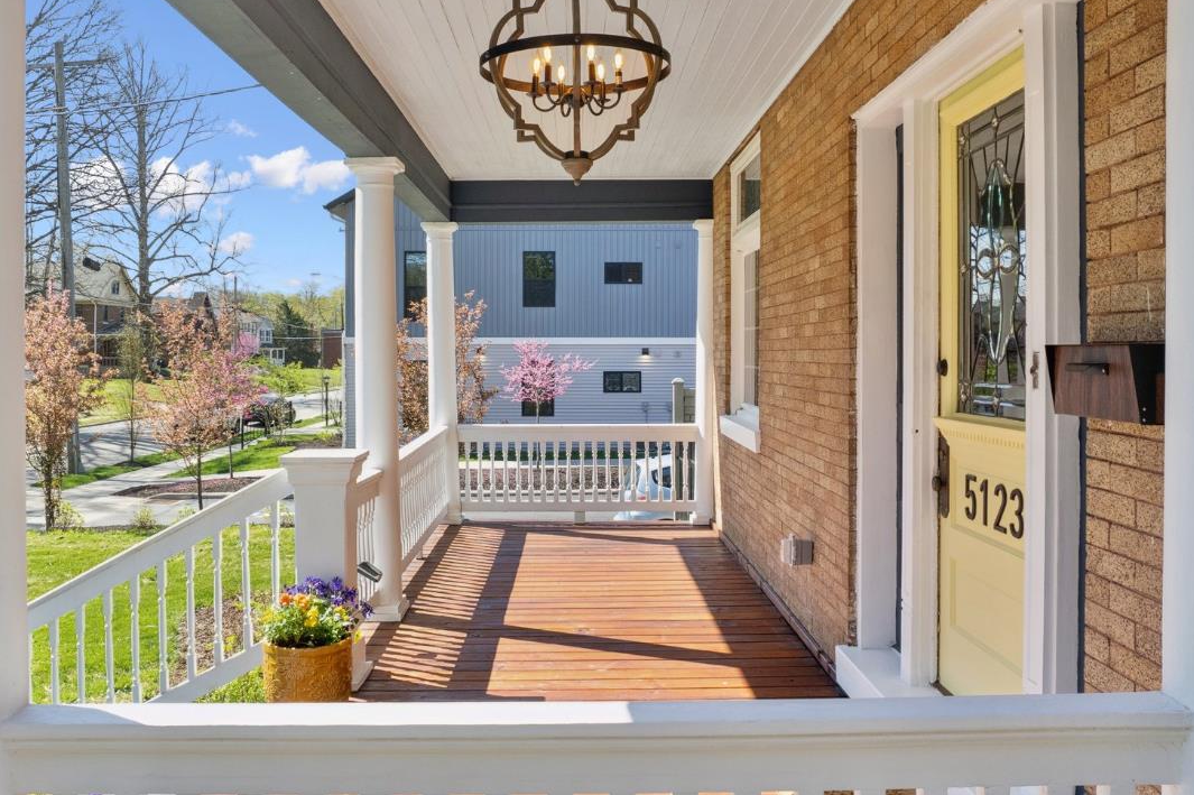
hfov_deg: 60.3
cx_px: 571
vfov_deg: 42.2
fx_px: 1028
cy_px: 334
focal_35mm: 31
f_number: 2.8
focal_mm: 8.38
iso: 100
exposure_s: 1/500
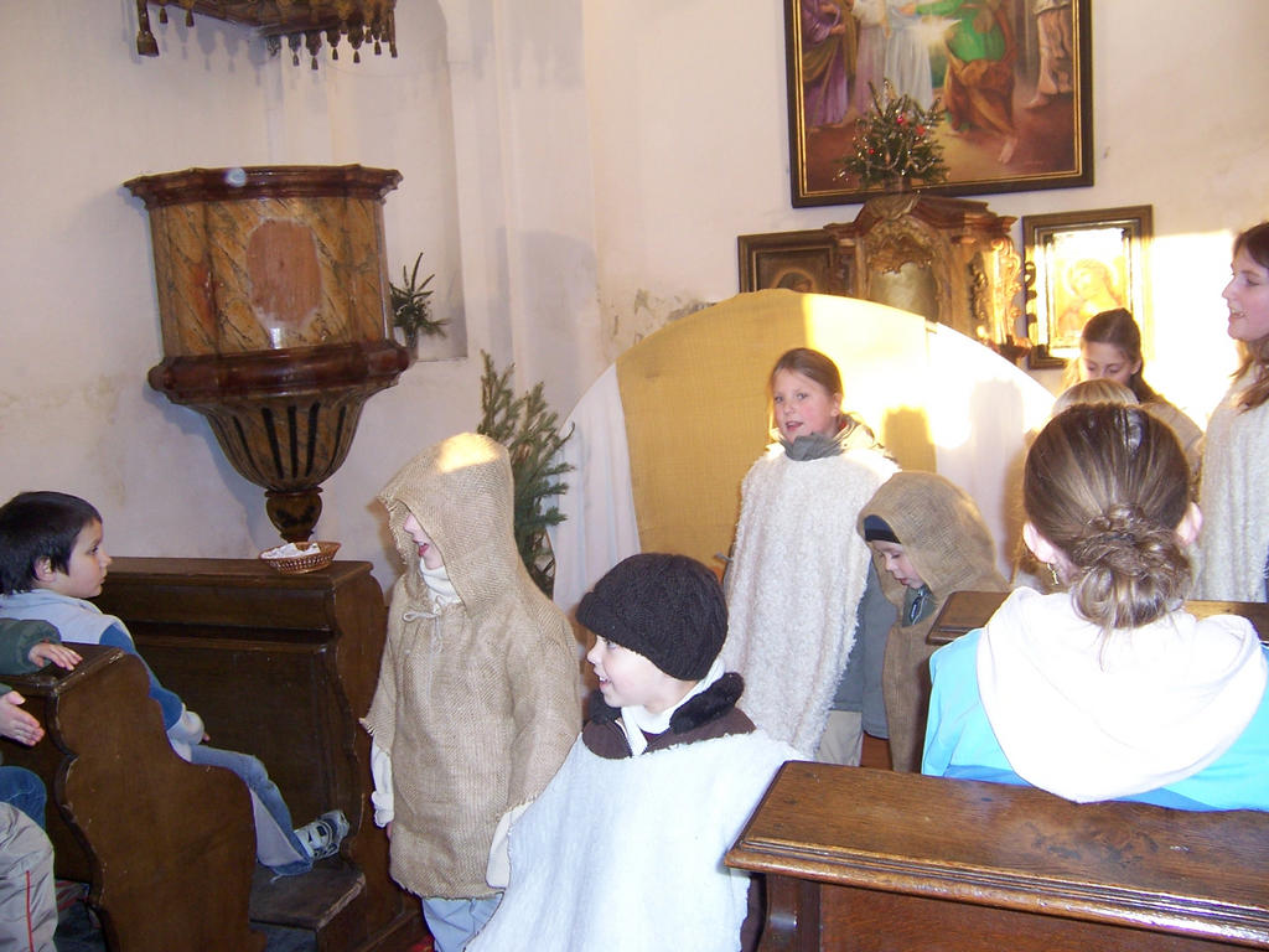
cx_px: 634
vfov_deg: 42.9
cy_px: 476
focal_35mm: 33
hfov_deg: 55.4
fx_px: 1210
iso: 140
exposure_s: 1/60
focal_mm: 5.5
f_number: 2.8
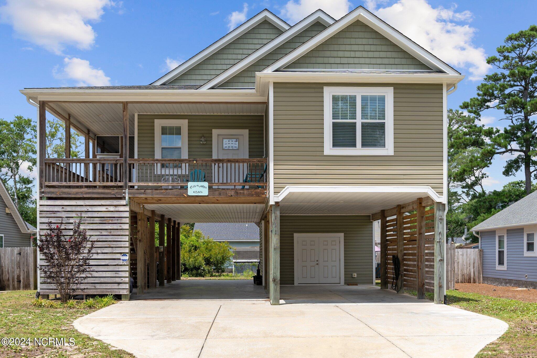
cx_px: 268
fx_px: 537
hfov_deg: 53.1
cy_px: 179
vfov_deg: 36.9
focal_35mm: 36
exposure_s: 1/500
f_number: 5
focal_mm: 24
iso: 100
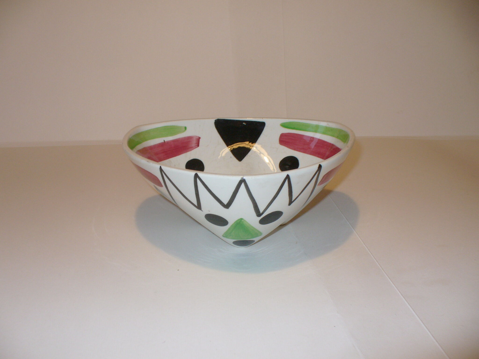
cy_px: 180
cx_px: 240
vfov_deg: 38.7
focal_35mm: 37
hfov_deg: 50.1
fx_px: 512
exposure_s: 1/8
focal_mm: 6.1
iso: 100
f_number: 2.8
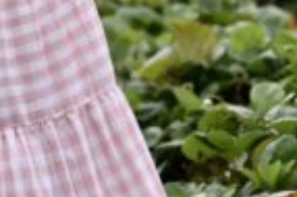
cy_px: -163
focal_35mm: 357
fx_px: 2942
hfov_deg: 5.7
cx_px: -249
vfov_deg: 3.8
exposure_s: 1/2000
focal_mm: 50
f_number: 1.8
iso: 125
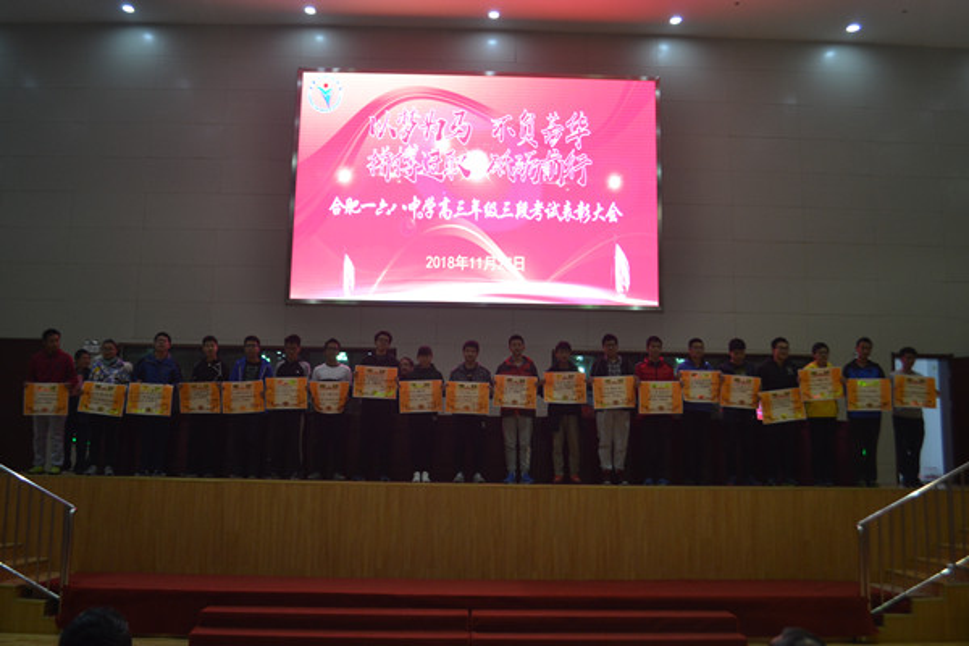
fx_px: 888
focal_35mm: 33
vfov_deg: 40.0
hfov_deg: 57.2
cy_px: 323
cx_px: 484
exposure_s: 1/60
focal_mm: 22
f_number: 3.8
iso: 400
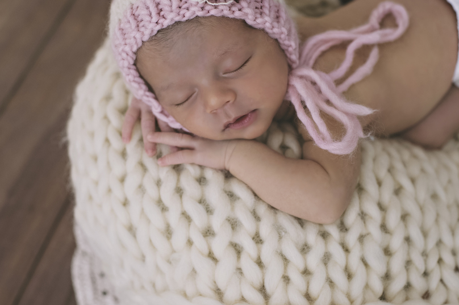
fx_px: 662
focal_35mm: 52
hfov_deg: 38.2
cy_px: 135
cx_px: 232
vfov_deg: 25.9
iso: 320
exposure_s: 1/250
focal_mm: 35
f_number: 3.2
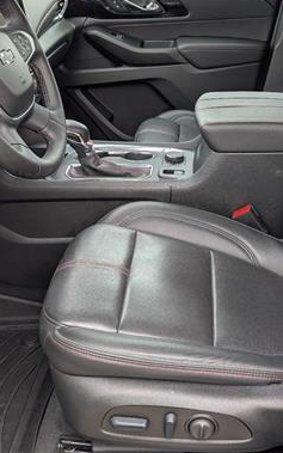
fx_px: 530
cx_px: 190
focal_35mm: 43
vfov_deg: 46.2
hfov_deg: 29.7
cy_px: 221
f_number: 1.68
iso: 23
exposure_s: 1/1000
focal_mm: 6.9
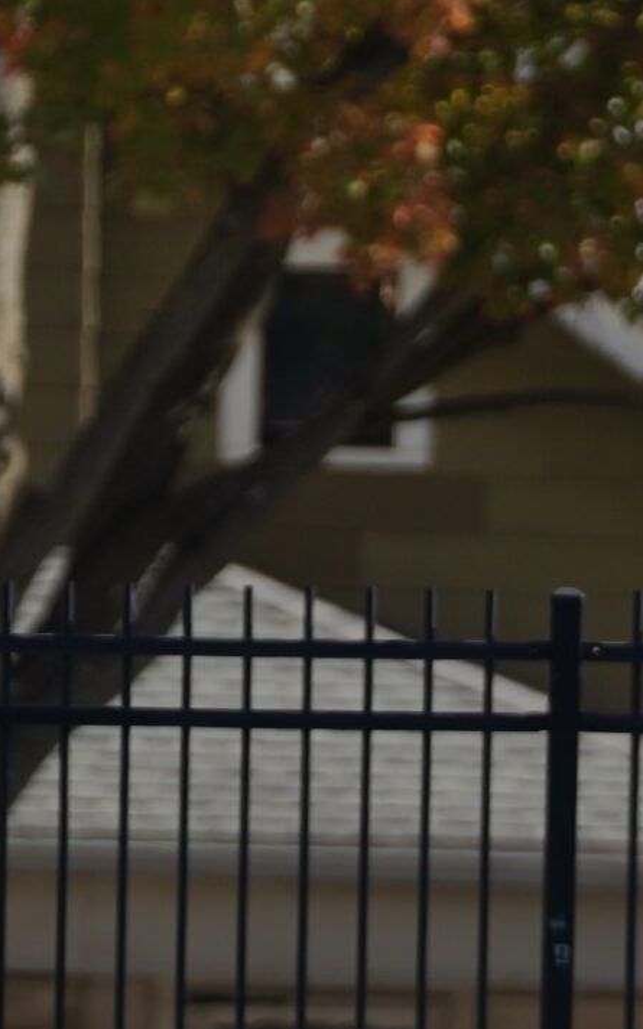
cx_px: 90
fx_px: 30814
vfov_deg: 1.9
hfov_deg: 1.2
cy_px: 1232
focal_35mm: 1099
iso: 64
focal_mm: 200
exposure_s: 1/1600
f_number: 3.2
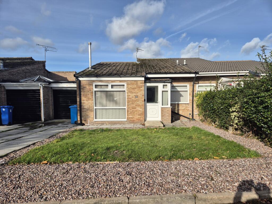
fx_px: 181
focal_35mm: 23
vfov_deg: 58.9
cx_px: 136
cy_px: 102
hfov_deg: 73.9
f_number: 1.8
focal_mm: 5.4
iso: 25
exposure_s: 1/2208
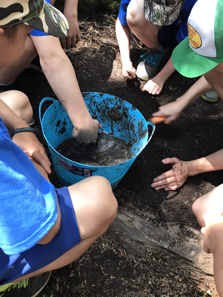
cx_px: 113
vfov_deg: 46.0
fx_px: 344
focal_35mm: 40
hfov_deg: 36.0
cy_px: 98
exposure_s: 1/31
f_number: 1.8
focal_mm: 3.99
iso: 25
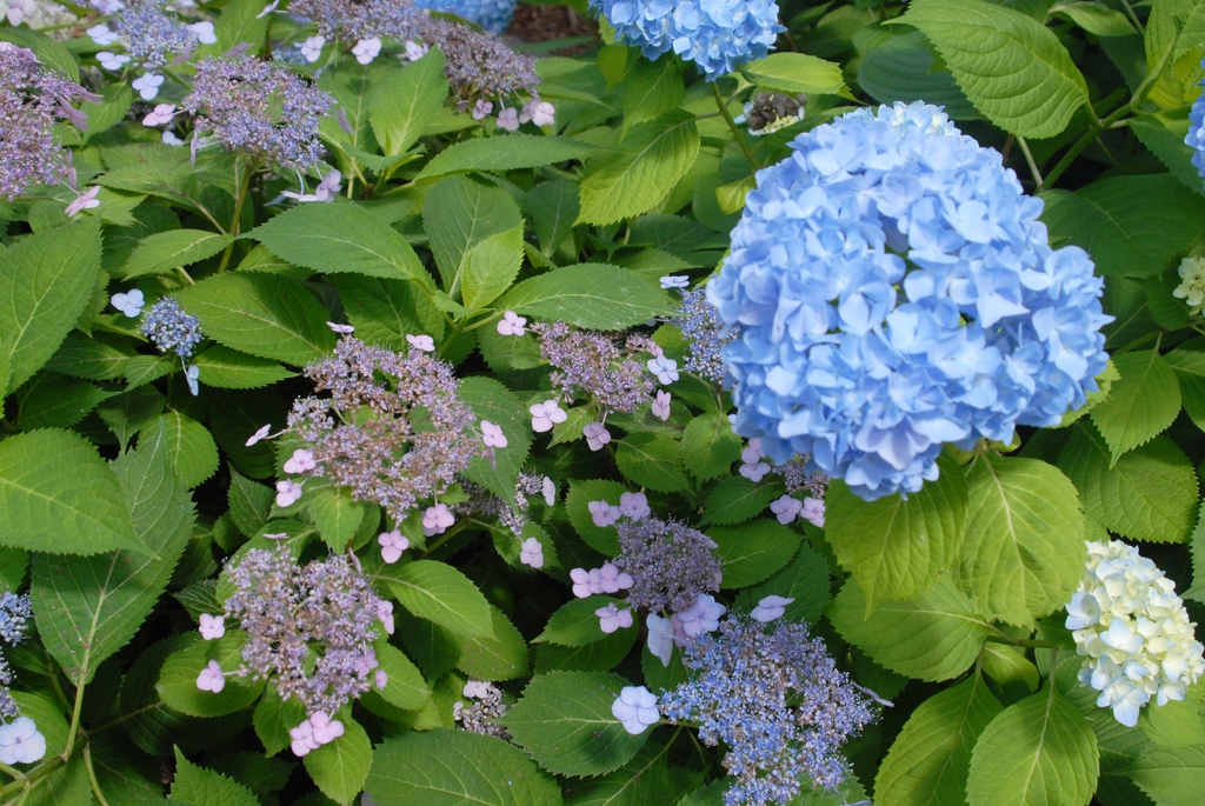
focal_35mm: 42
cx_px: 602
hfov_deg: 46.4
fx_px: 1407
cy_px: 403
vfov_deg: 32.0
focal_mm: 28
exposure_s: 1/160
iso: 400
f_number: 6.3
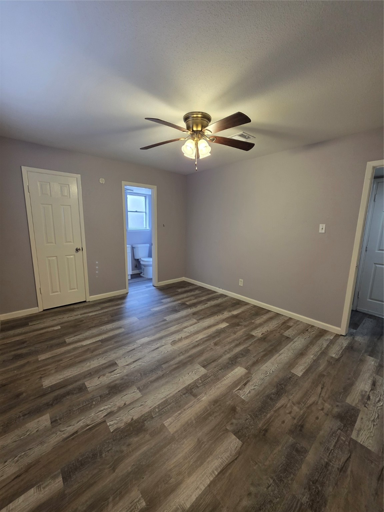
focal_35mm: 13
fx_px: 192
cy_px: 256
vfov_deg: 106.2
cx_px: 192
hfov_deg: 89.9
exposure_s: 1/60
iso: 200
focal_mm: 2.2
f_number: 1.9
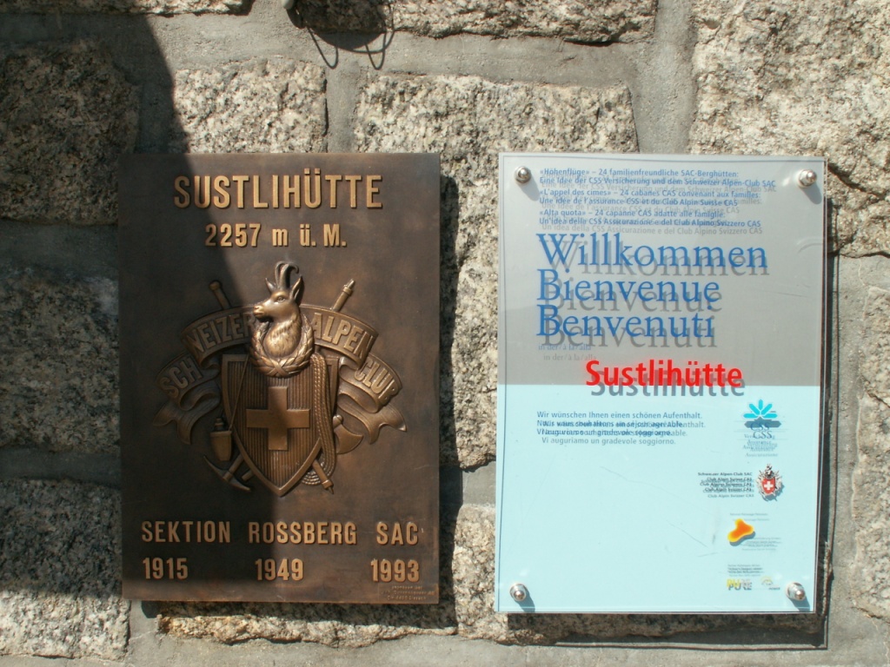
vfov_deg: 33.6
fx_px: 1106
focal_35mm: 43
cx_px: 445
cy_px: 334
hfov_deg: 43.9
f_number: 8
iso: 50
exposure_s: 1/160
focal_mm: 7.22
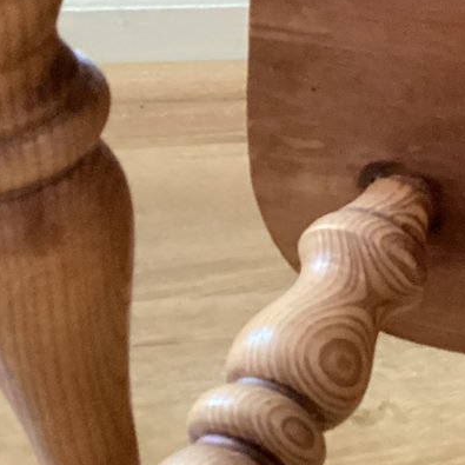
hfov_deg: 14.4
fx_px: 1596
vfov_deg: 16.2
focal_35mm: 105
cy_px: -25
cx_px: 869
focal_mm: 3.3
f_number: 2.4
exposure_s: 1/24
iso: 800
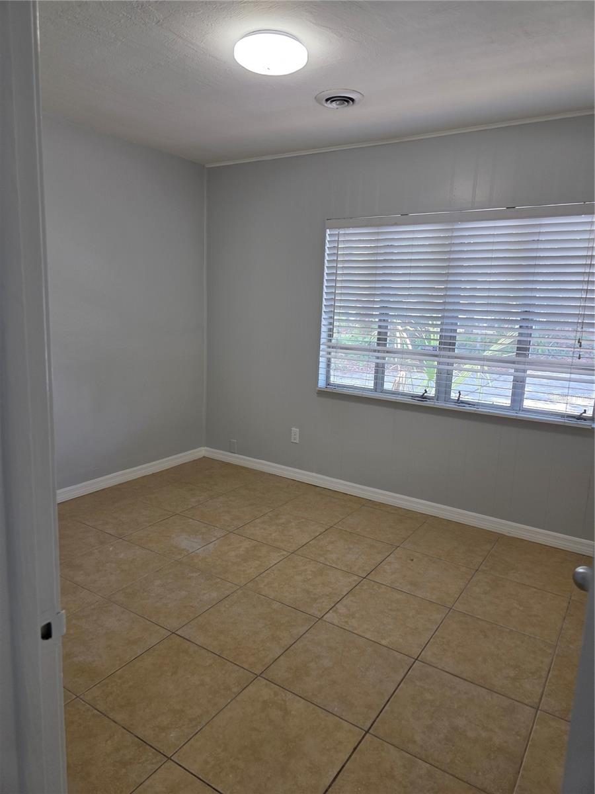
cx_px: 298
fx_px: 527
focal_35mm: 23
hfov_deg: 58.9
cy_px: 397
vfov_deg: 73.9
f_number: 1.7
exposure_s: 1/120
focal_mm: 6.3
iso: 100
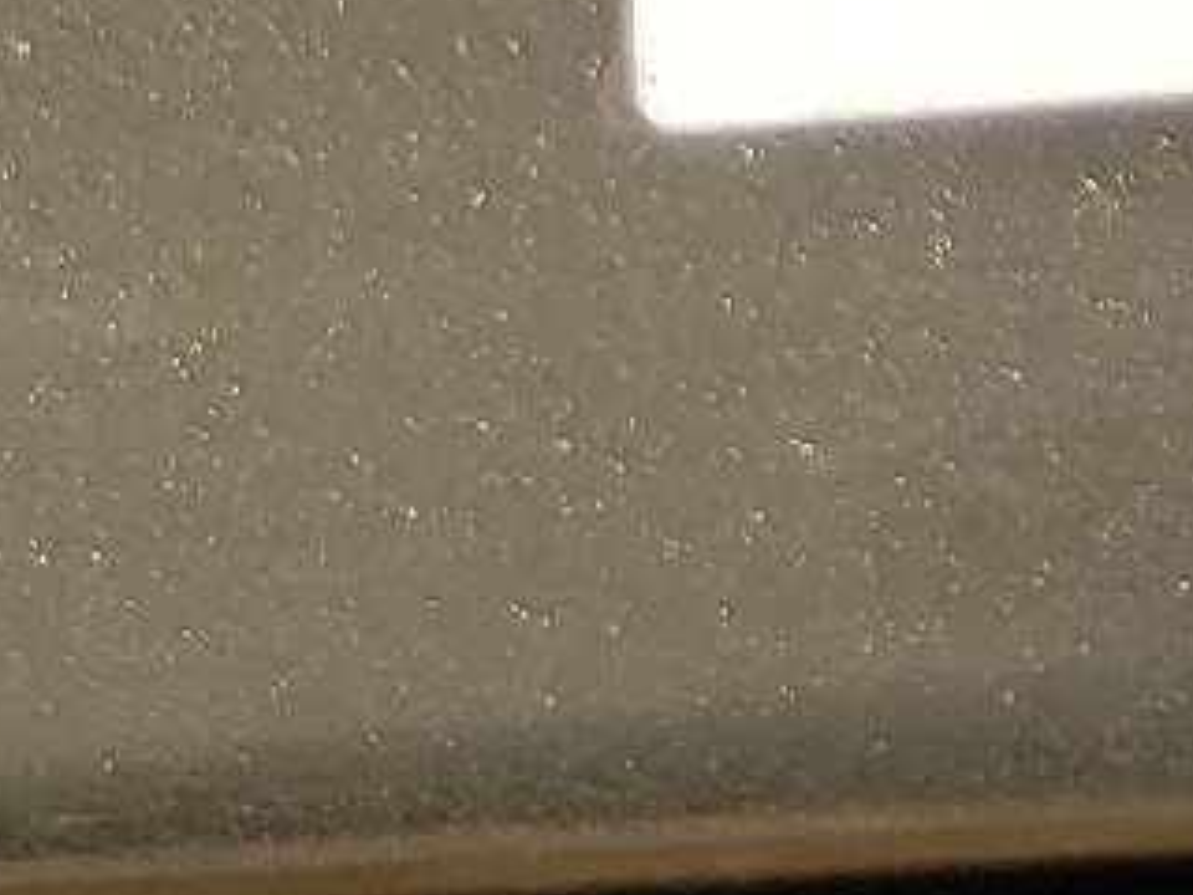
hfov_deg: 13.0
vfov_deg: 9.9
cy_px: -1283
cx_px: 2446
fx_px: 4480
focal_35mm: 130
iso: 50
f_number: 1.5
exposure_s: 1/2000
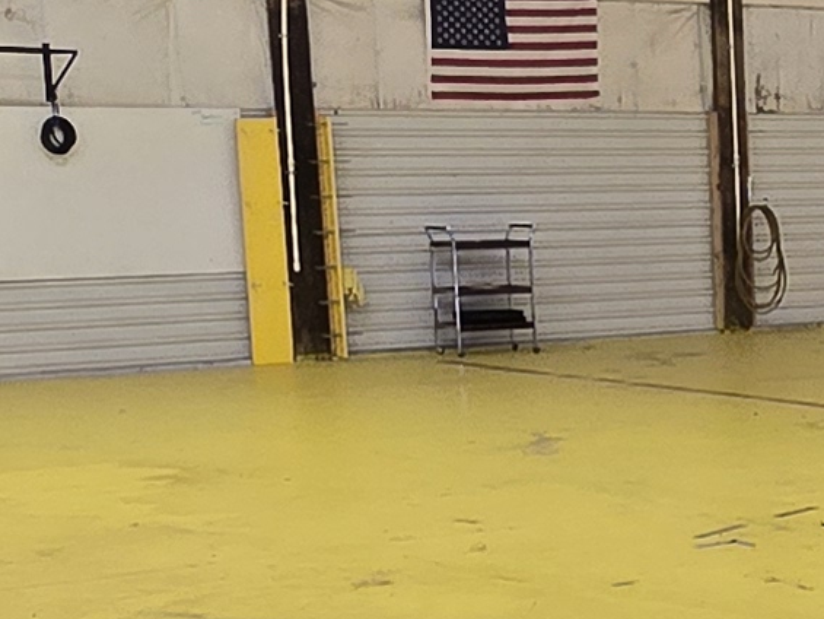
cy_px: 623
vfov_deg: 15.8
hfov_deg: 19.0
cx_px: 1189
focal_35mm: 92
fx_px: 2190
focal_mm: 2.2
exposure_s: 1/60
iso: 80
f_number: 2.2
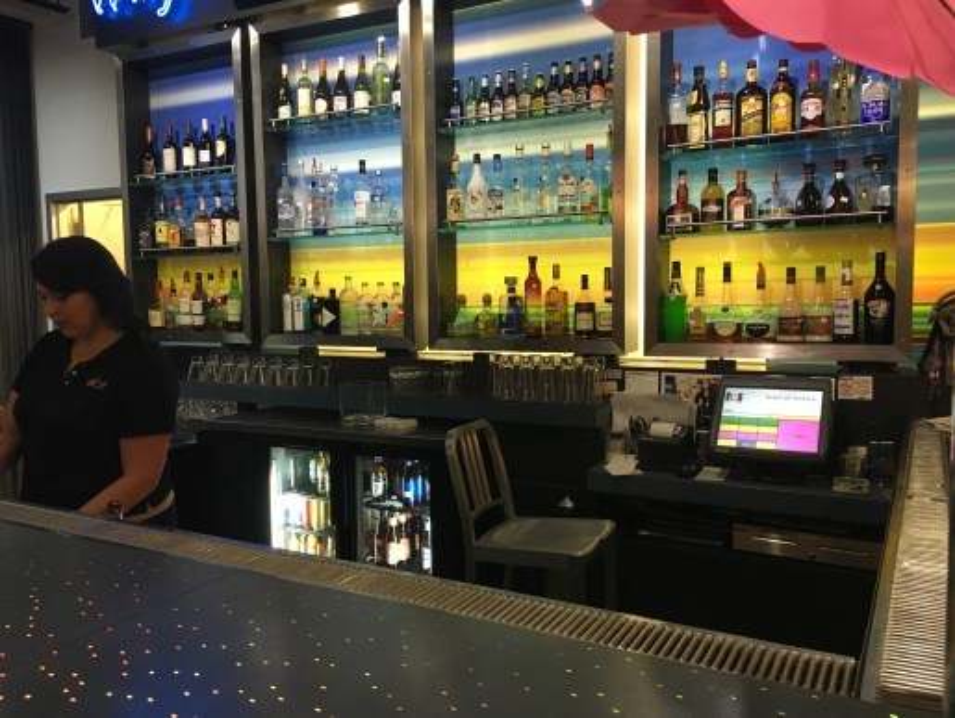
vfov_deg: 48.3
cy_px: 359
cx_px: 478
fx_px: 801
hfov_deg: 61.6
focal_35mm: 29
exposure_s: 1/24
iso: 200
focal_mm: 4.15
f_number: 2.2
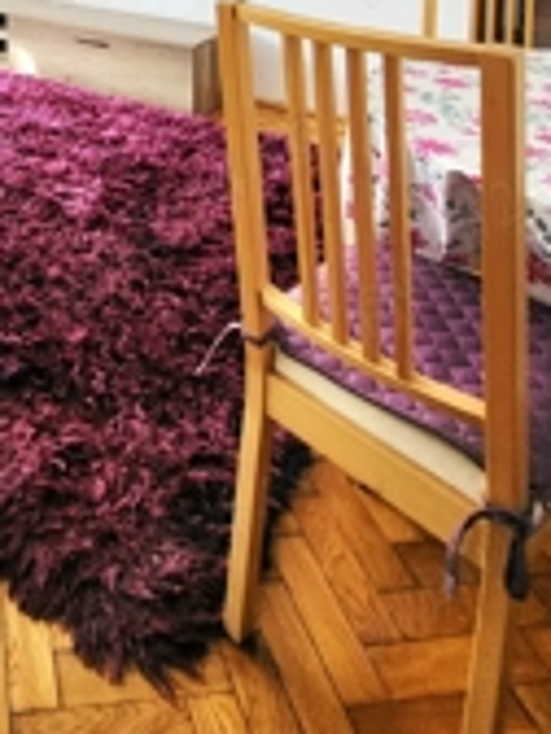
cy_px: -44
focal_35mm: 31
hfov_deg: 40.9
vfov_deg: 46.0
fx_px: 658
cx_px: 26
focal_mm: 1.74
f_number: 2.2
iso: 64
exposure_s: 1/50.3
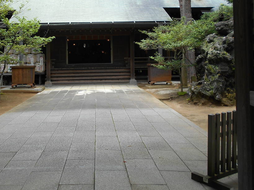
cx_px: 87
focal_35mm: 38
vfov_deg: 37.3
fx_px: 279
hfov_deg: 48.2
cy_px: 62
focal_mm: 4.6
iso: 80
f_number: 3.2
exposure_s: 1/200
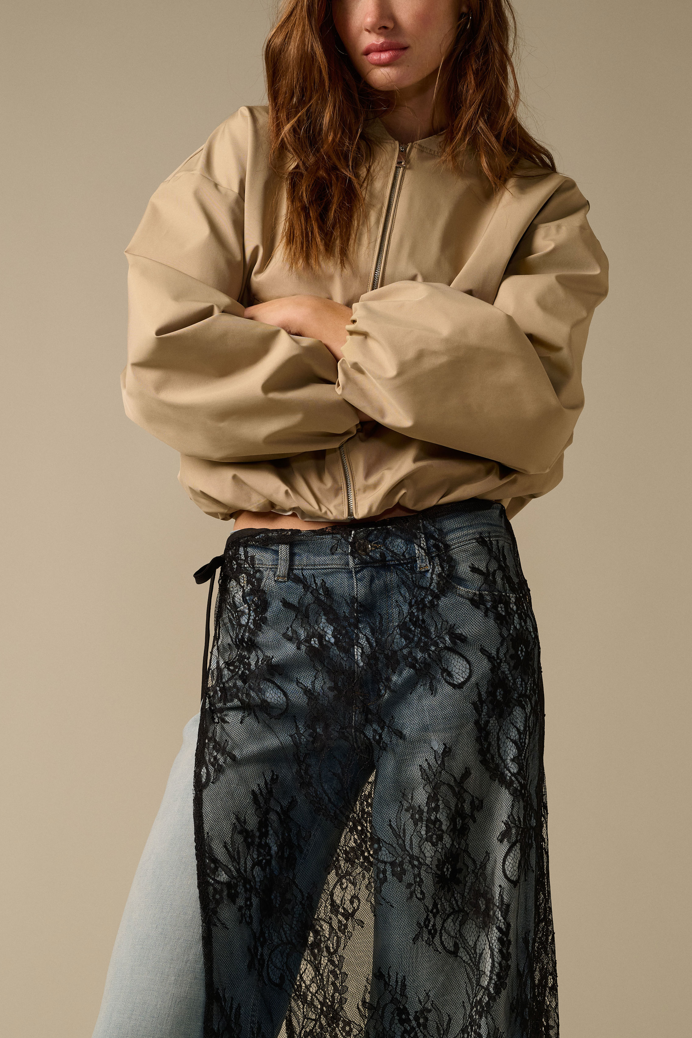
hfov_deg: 18.9
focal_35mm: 72
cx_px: 372
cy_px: 475
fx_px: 2075
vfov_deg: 28.1
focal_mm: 58
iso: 320
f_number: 9
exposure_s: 1/160
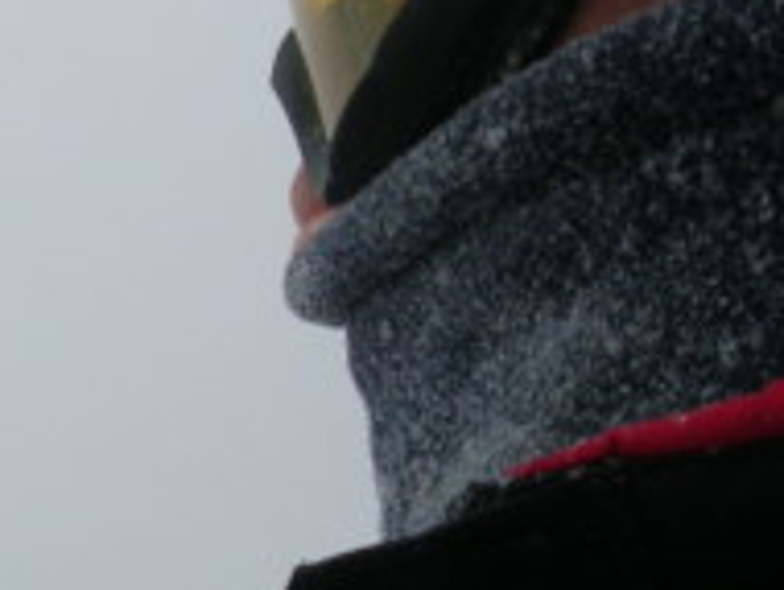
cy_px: 338
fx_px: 2177
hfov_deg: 19.7
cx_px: -41
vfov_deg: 15.4
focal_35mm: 96
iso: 50
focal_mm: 5.8
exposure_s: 1/233
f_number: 5.6
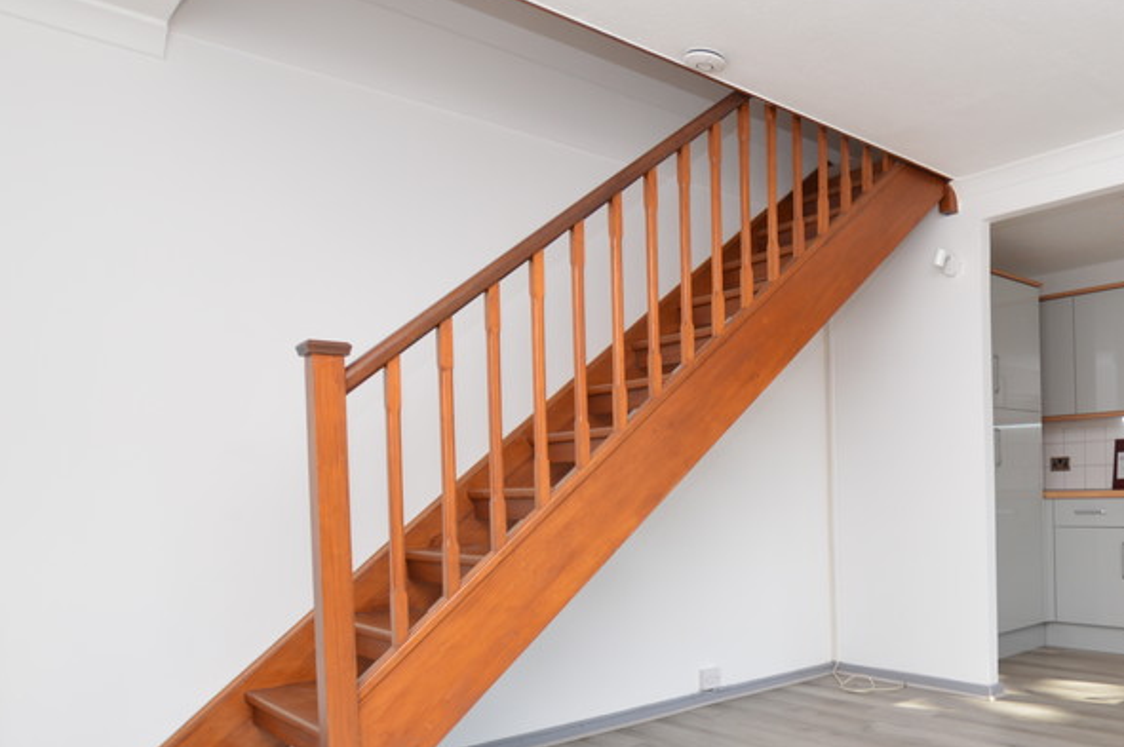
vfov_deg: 48.4
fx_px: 811
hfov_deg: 61.4
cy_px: 514
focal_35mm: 26
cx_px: 955
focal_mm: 10
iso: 220
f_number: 5.6
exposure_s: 1/125
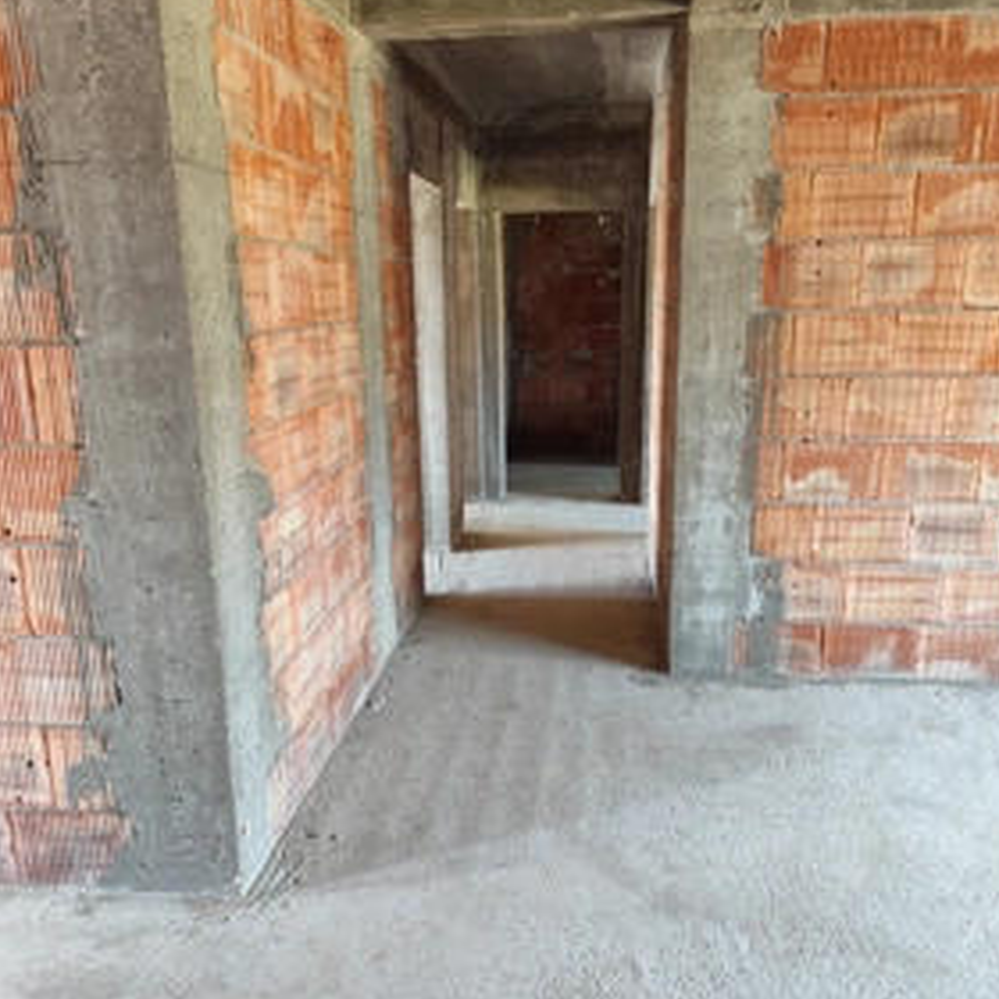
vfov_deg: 55.5
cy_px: 549
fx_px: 947
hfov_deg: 55.6
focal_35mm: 29
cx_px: 500
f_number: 1.65
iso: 1000
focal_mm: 6.19
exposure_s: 1/50
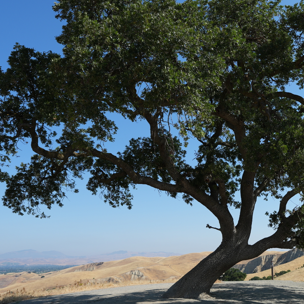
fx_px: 318
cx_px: 254
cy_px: 181
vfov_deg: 50.8
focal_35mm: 32
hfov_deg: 47.6
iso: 100
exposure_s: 1/2000
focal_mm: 16
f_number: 2.8
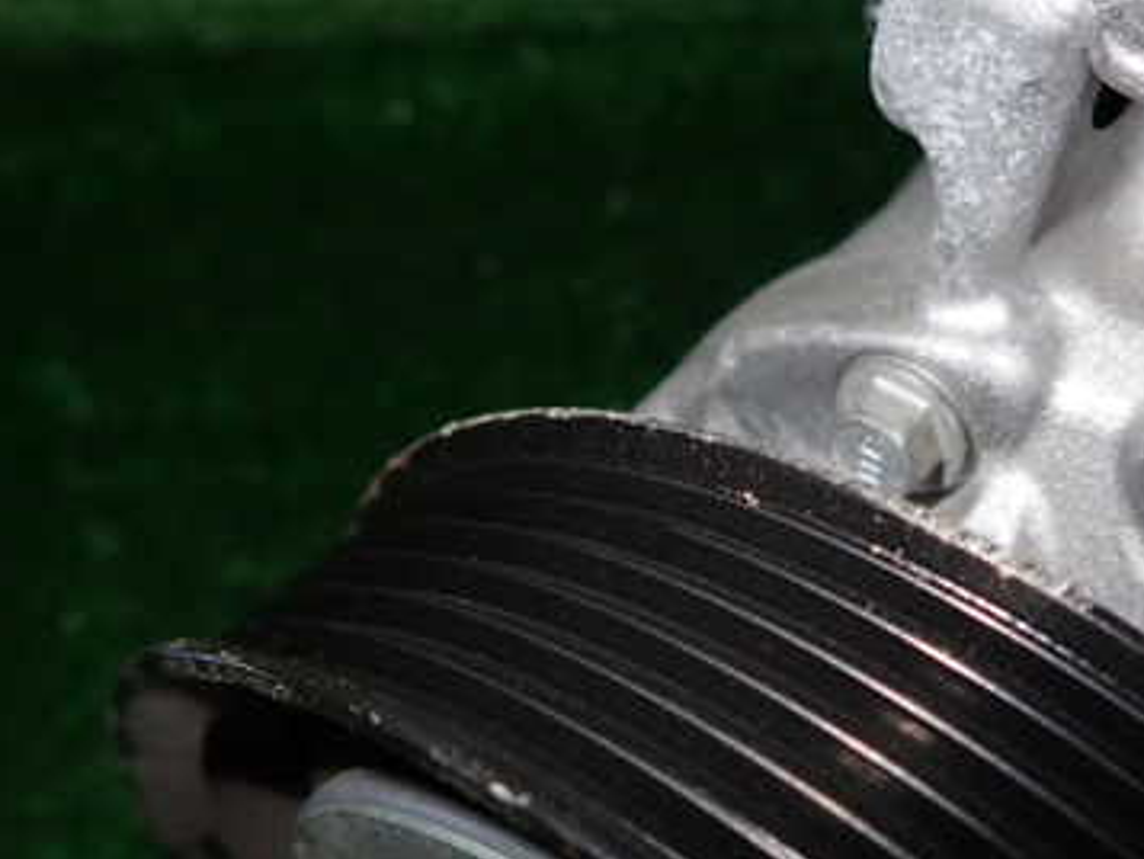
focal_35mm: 42
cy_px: 513
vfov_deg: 34.3
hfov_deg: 44.4
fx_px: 1388
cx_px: 721
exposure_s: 1/30
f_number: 5.6
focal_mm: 4.5
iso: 200
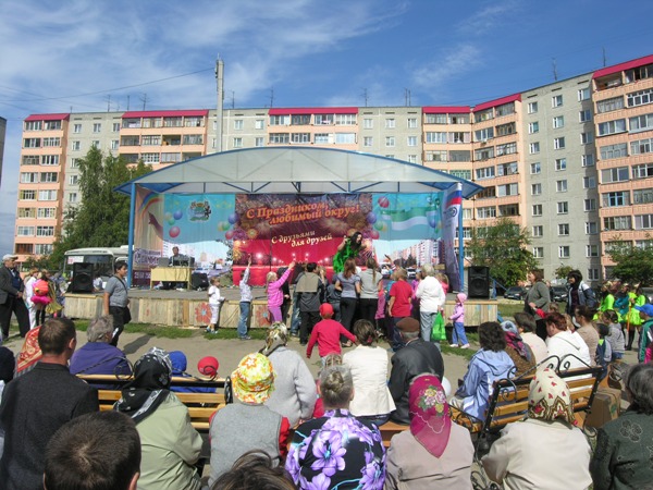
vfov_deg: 56.8
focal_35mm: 24
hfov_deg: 71.6
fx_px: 453
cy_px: 245
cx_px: 326
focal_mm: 6.1
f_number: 5.7
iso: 50
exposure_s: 1/312
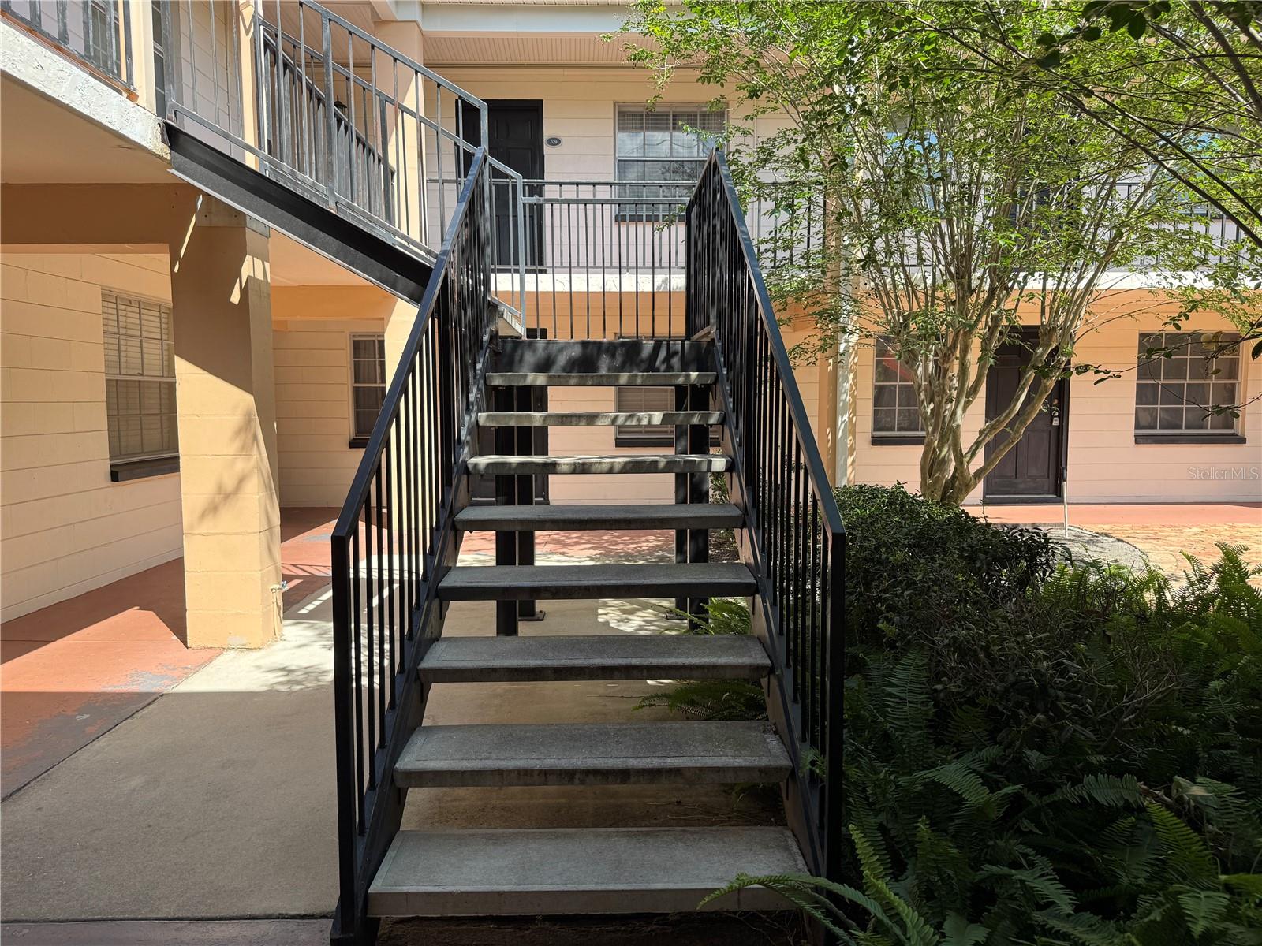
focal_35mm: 24
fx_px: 875
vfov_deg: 56.8
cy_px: 473
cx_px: 631
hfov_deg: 71.6
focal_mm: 6.76
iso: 80
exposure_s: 1/1042
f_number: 1.78
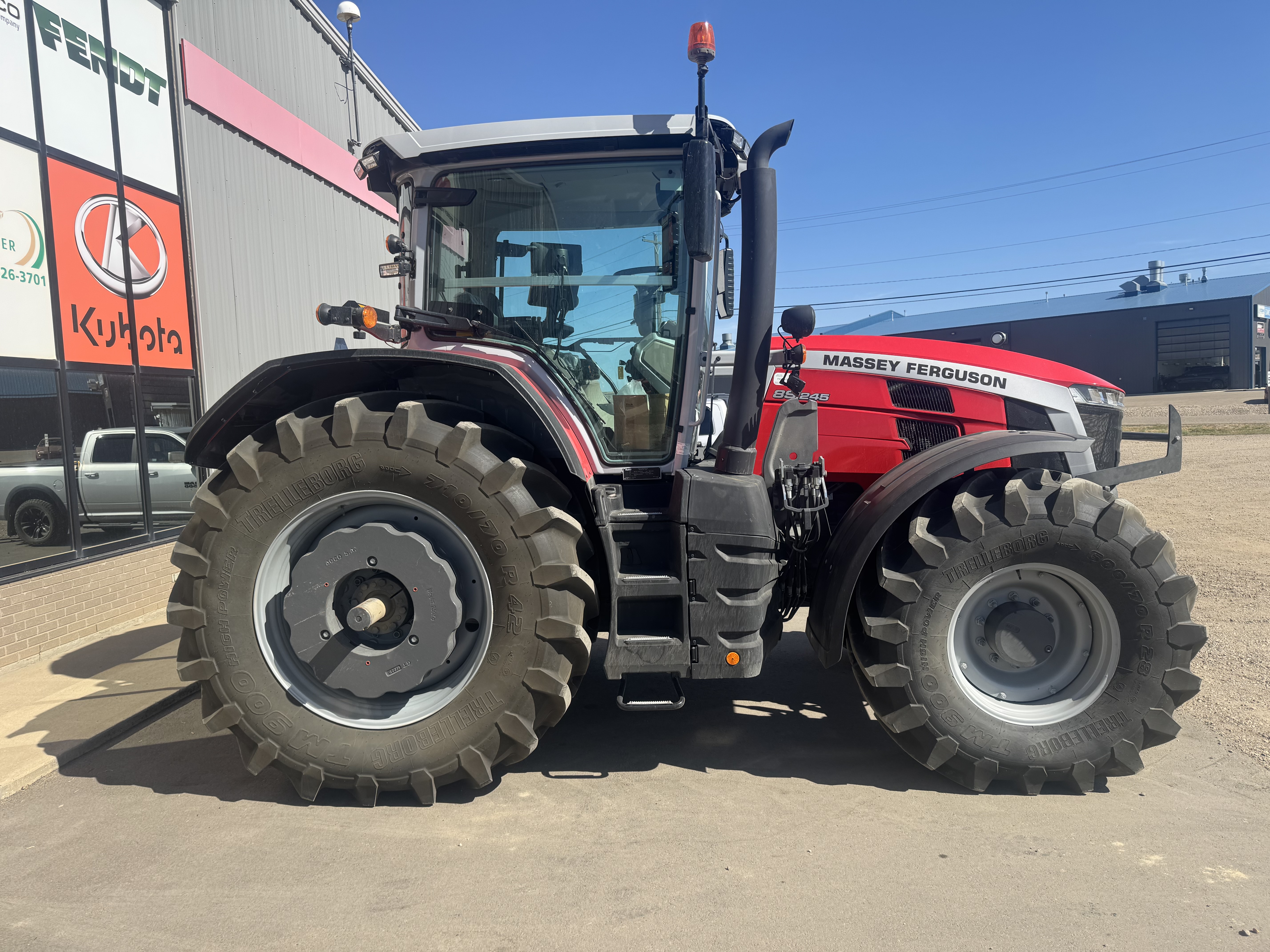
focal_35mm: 24
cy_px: 476
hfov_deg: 71.6
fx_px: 881
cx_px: 635
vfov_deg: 56.8
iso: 80
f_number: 1.78
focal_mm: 6.76
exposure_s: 1/3597
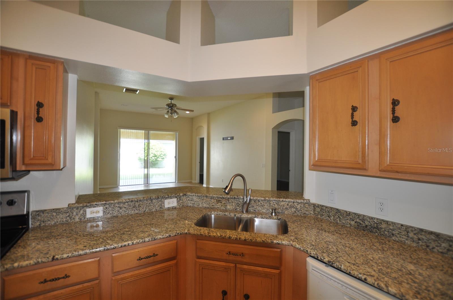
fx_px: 188
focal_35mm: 15
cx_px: 226
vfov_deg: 77.2
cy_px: 150
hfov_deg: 100.5
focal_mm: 10
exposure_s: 1/160
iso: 400
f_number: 3.5
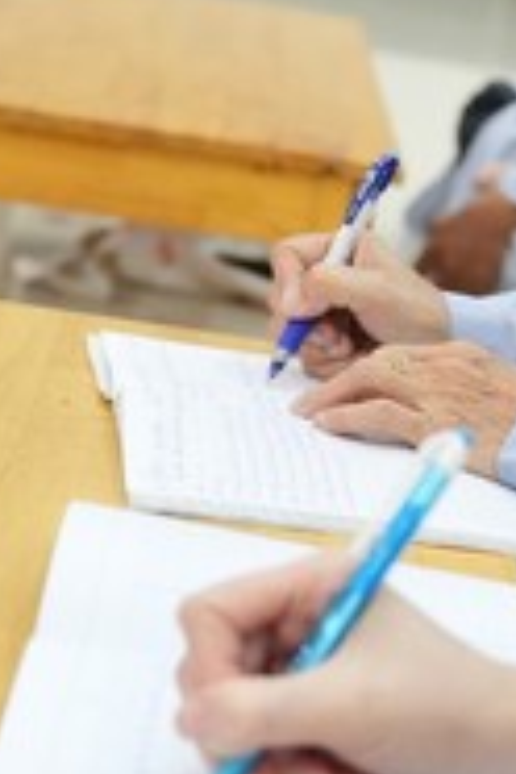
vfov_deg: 16.6
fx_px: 2623
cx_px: 768
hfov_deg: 10.8
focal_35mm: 122
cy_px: 104
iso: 4000
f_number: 3.2
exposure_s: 1/250
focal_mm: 35
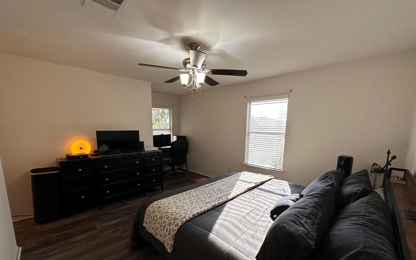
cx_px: 208
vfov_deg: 74.2
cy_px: 152
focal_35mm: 15
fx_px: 170
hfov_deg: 101.5
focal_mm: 2.22
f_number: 2.2
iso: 160
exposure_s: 1/120
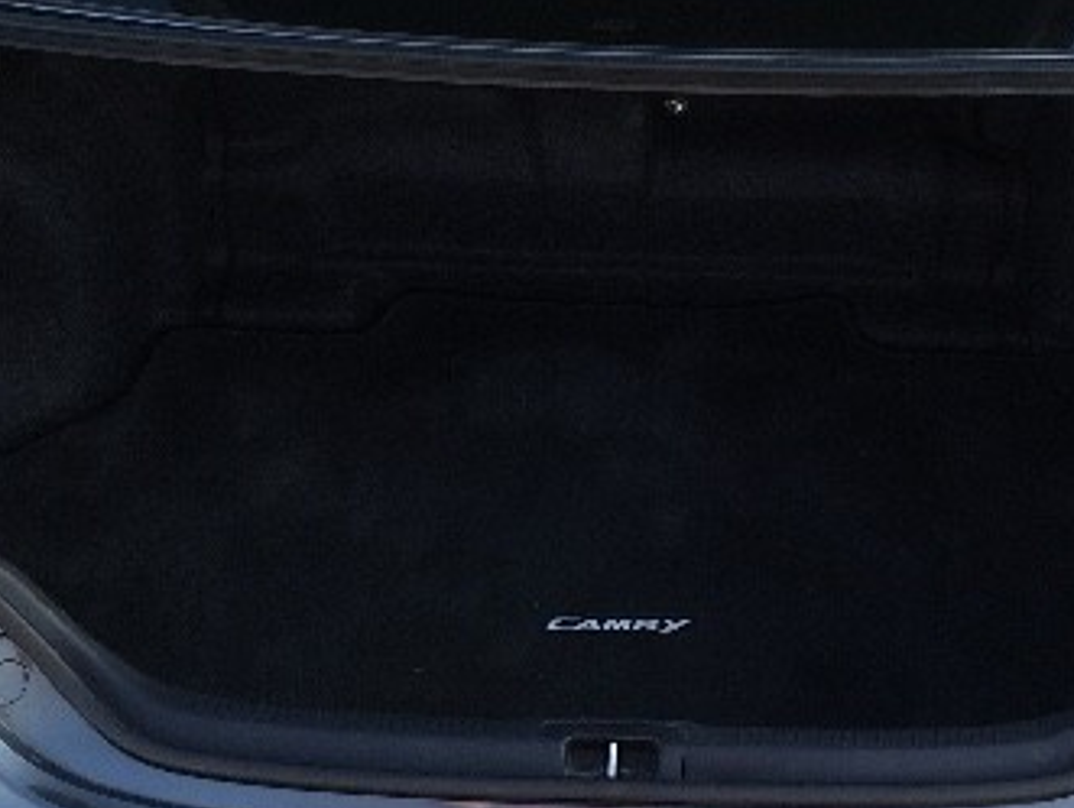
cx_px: 616
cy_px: 279
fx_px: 1739
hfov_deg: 34.3
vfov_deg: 26.0
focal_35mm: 56
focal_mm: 4.15
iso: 32
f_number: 2.2
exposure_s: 1/124
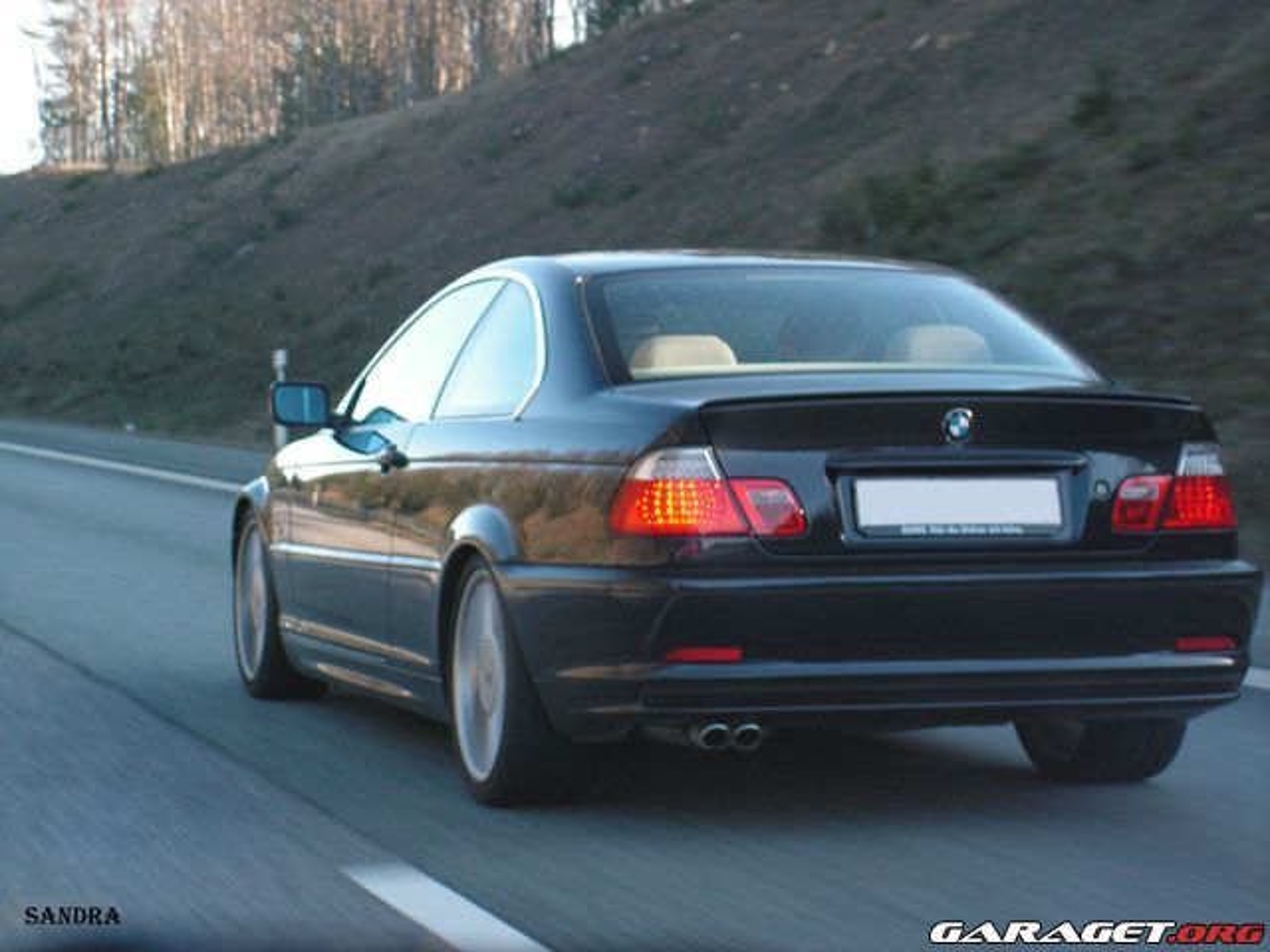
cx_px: 635
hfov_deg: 22.5
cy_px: 476
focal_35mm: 87
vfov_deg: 17.0
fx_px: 3192
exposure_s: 1/100
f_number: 3.3
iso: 80
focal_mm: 14.5
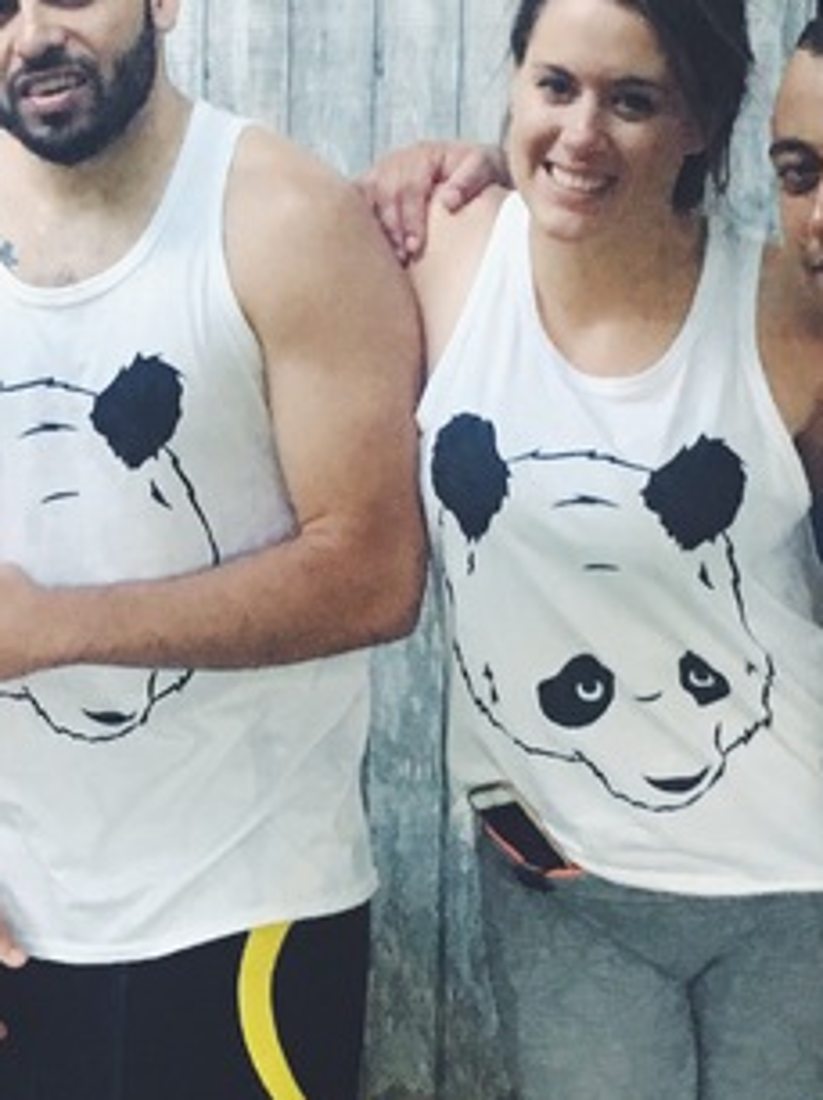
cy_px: 575
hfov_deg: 15.9
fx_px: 2889
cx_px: 22
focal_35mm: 91
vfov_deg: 21.6
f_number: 2.2
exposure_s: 1/30
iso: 200
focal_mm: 4.15
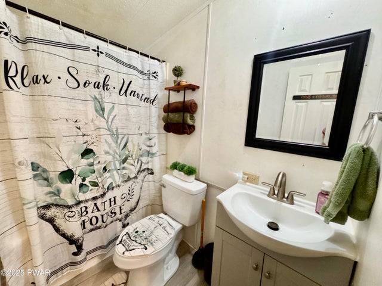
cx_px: 191
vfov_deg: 85.7
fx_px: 154
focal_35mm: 14
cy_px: 143
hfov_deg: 102.1
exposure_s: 1/60
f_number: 2.2
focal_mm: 2.22
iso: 640
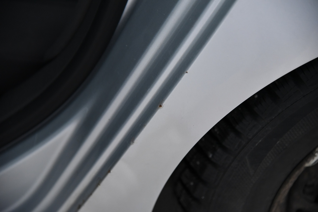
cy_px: 106
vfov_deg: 15.9
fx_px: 760
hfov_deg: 23.6
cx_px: 159
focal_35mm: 86
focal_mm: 86
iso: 4000
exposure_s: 1/80
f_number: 4
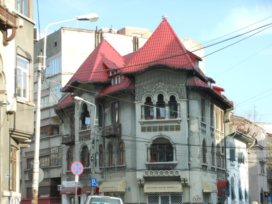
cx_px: 136
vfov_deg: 15.1
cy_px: 102
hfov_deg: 20.0
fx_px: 770
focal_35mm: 98
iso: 400
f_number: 4.7
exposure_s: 1/800
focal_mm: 17.5
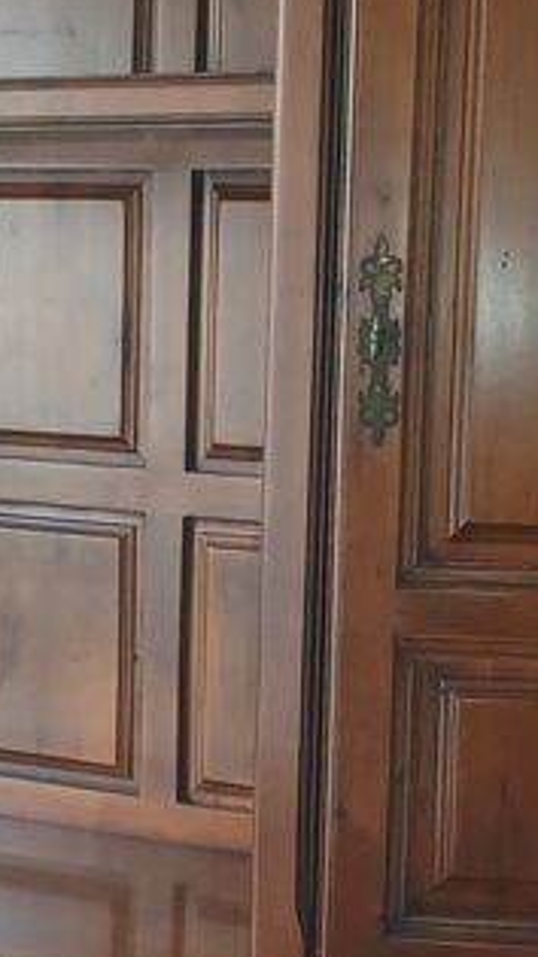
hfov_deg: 13.4
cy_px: 635
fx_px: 2284
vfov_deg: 23.6
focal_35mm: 90
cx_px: 195
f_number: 1.8
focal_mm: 3.98
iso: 160
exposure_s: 1/50
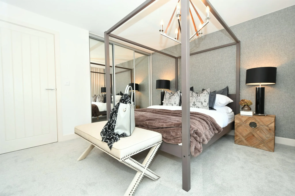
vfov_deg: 77.3
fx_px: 123
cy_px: 98
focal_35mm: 15
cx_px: 148
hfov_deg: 100.4
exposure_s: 1/60
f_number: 4
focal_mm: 10
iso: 280
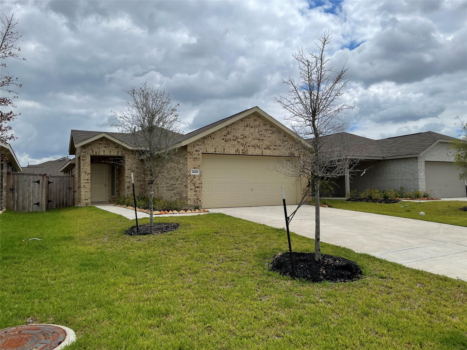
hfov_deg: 67.3
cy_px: 175
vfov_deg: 53.1
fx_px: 351
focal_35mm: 26
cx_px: 234
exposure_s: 1/6135
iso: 32
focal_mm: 4.2
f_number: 1.6
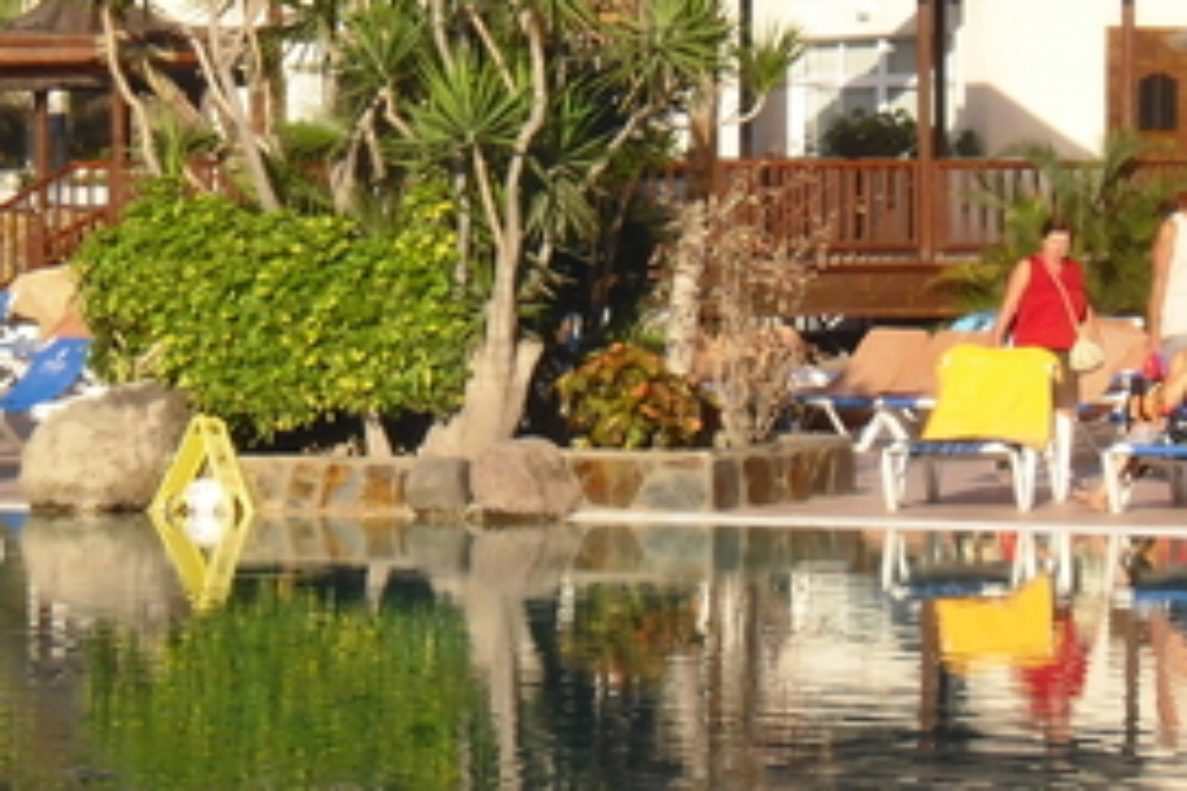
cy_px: 326
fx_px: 5869
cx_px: 500
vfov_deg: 7.7
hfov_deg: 11.5
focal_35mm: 178
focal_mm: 13.02
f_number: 14
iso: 200
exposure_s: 1/125
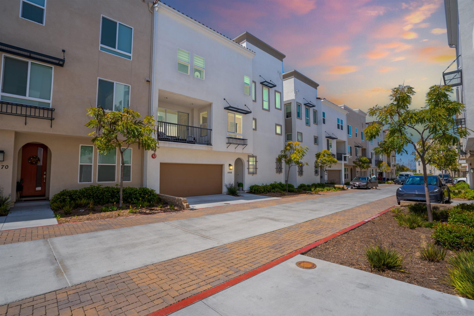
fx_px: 211
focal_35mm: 16
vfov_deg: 73.7
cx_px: 237
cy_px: 158
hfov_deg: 96.7
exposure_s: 1/400
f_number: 8
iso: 125
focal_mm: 16
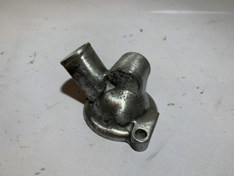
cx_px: 117
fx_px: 176
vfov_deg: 53.1
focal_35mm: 26
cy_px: 88
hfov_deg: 67.3
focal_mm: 4.25
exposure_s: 1/122
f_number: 1.8
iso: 32
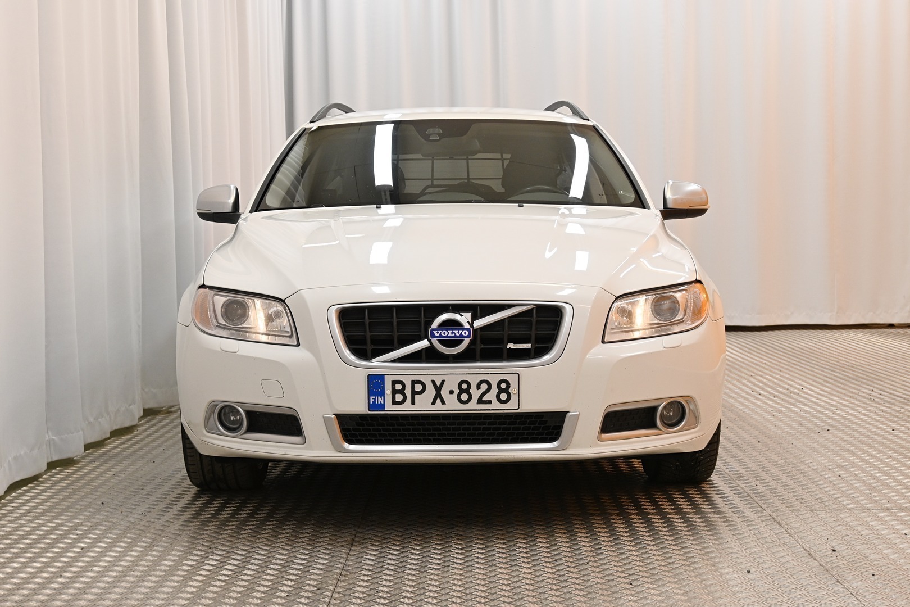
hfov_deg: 35.9
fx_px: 1403
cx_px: 455
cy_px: 304
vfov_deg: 24.4
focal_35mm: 56
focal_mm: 37
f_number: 5.3
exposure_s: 1/60
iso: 400
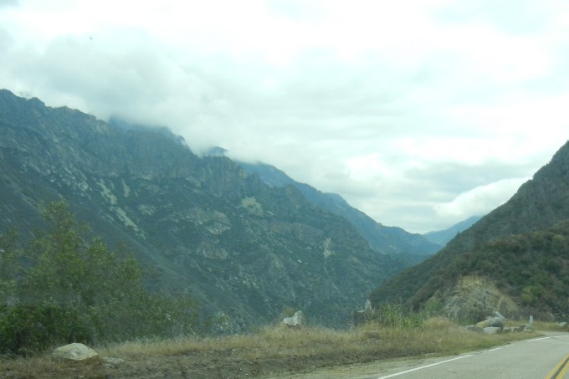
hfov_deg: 41.8
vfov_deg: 28.1
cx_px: 329
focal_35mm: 47
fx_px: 743
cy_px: 298
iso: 160
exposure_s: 1/912
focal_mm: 5.4
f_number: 3.5
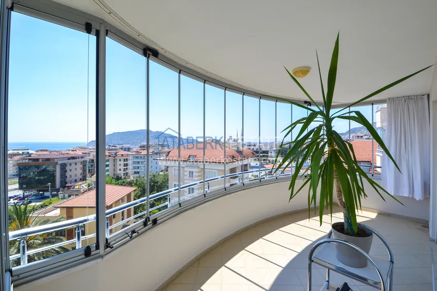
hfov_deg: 100.4
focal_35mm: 15
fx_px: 182
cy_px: 146
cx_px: 218
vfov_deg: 77.3
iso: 100
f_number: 6.3
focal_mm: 10
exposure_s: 1/80
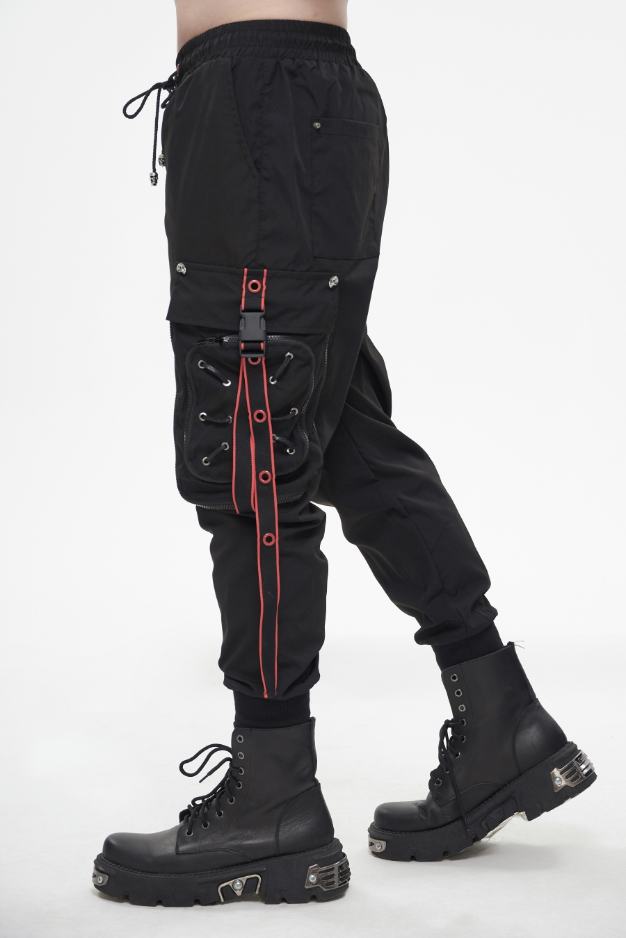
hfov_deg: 19.3
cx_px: 313
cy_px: 469
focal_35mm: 70
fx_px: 1839
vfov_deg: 28.6
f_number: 5
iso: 200
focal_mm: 47
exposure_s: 1/125
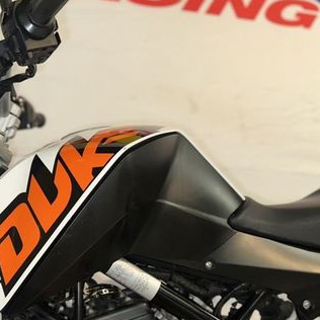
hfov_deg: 38.4
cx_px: 91
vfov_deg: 38.6
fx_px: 450
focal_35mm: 43
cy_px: 219
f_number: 1.78
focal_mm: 6.86
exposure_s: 1/33
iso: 80
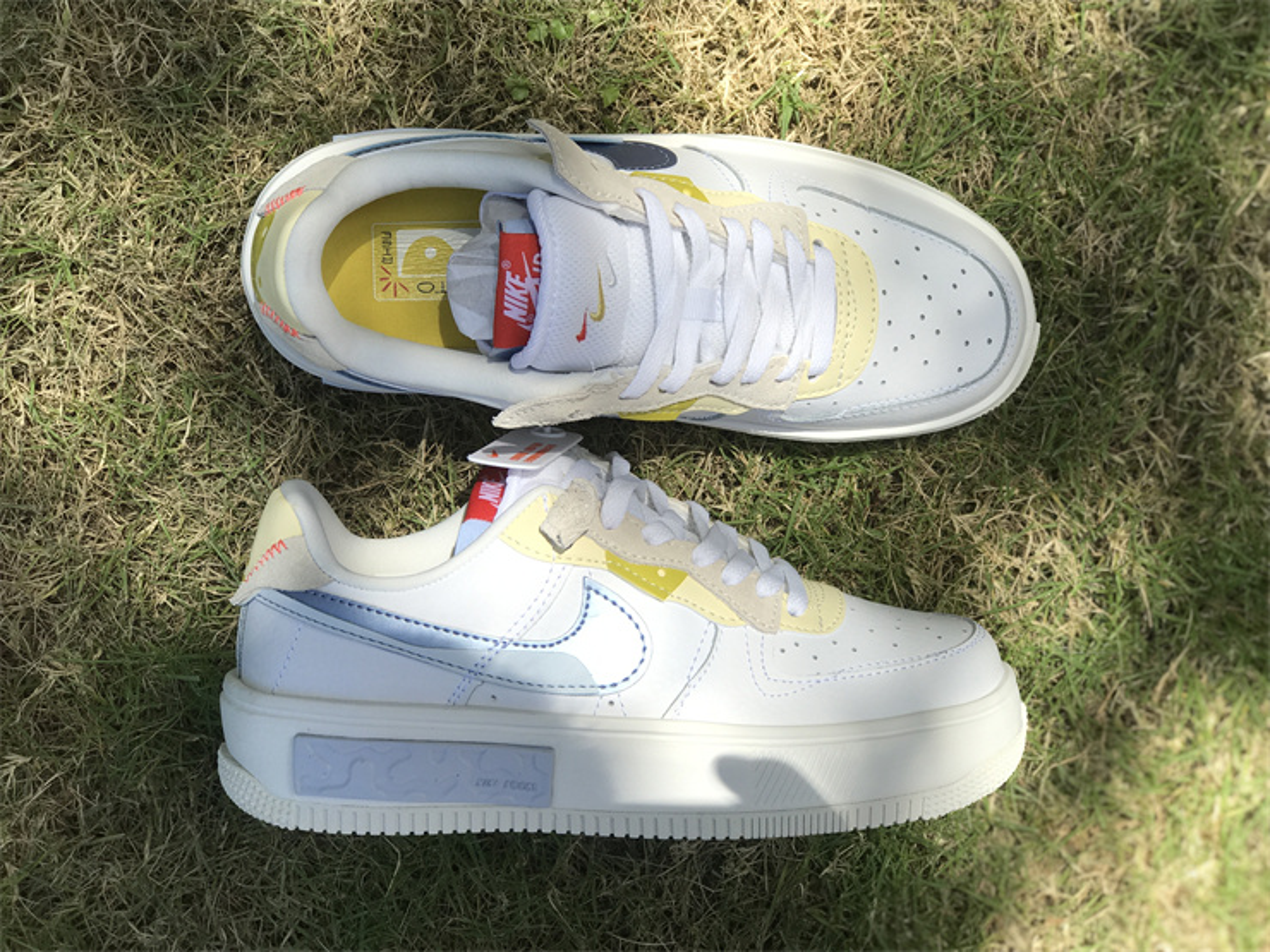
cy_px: 476
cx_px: 635
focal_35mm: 57
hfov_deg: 33.8
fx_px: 2091
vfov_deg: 25.7
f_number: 2.8
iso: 20
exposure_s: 1/491
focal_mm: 6.6
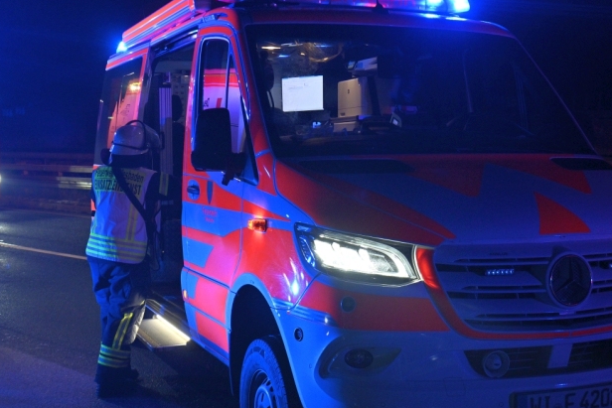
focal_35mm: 58
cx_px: 331
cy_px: 229
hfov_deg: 34.5
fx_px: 986
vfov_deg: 23.4
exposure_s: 1/50
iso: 1000
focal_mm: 38
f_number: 10
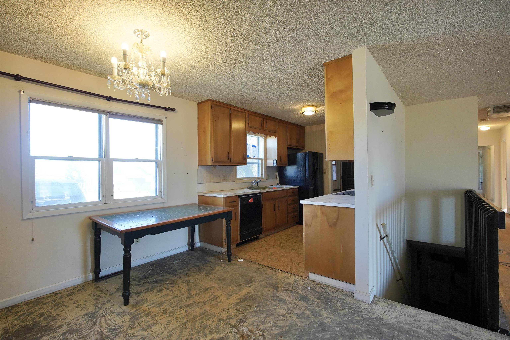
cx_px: 255
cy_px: 170
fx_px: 227
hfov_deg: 96.7
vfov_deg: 73.7
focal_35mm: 16
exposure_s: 1/160
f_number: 4
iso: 800
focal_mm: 11
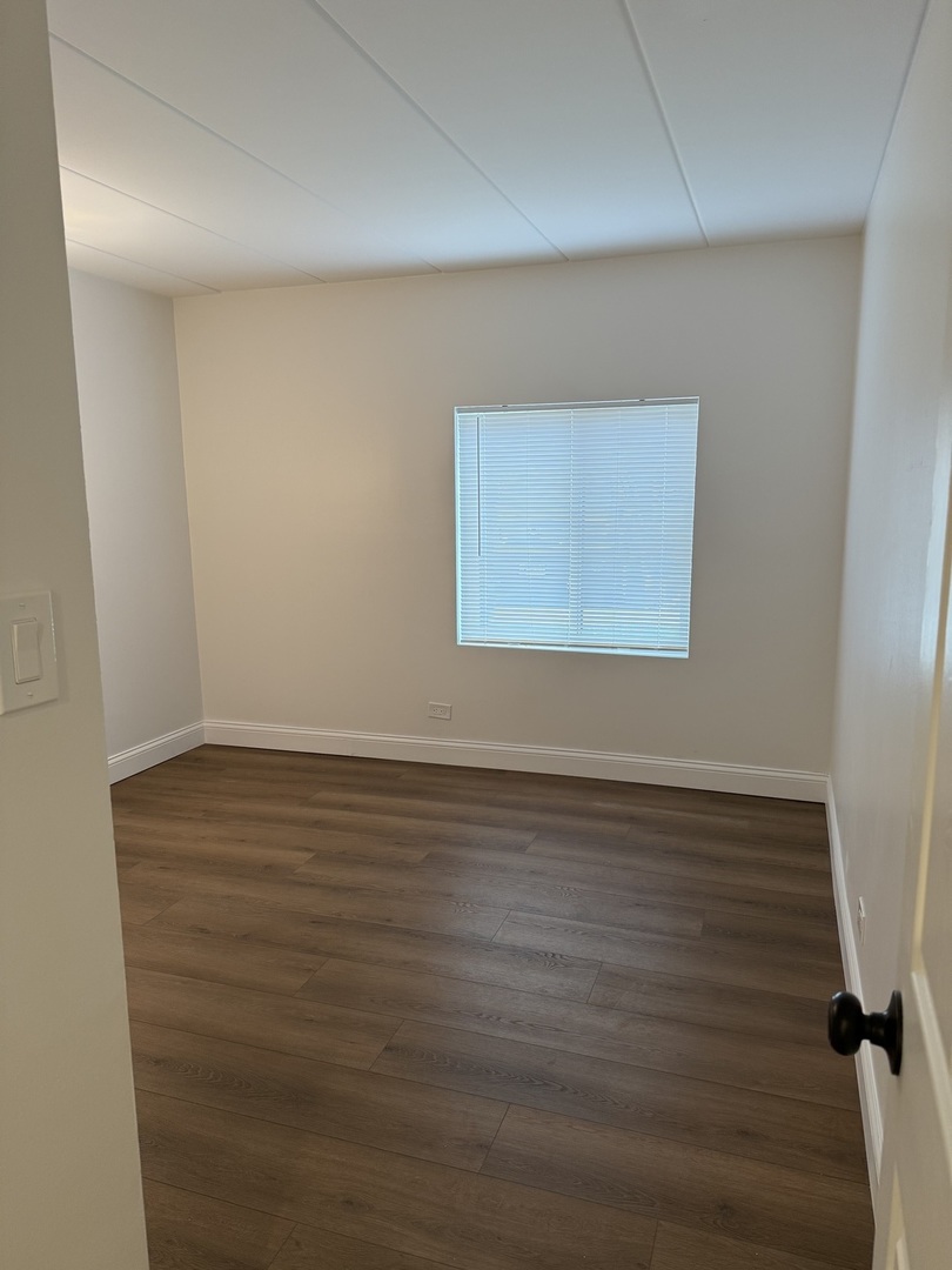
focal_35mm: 24
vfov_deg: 71.6
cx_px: 476
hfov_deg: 56.8
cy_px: 635
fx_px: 880
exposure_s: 1/60
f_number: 1.78
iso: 160
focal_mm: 6.76
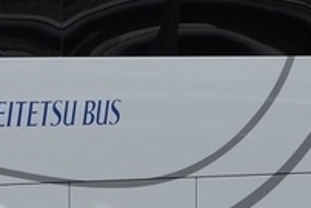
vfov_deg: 3.2
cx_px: 85
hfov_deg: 4.8
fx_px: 3700
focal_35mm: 428
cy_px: 62
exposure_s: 1/40
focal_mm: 48
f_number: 7.1
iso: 400
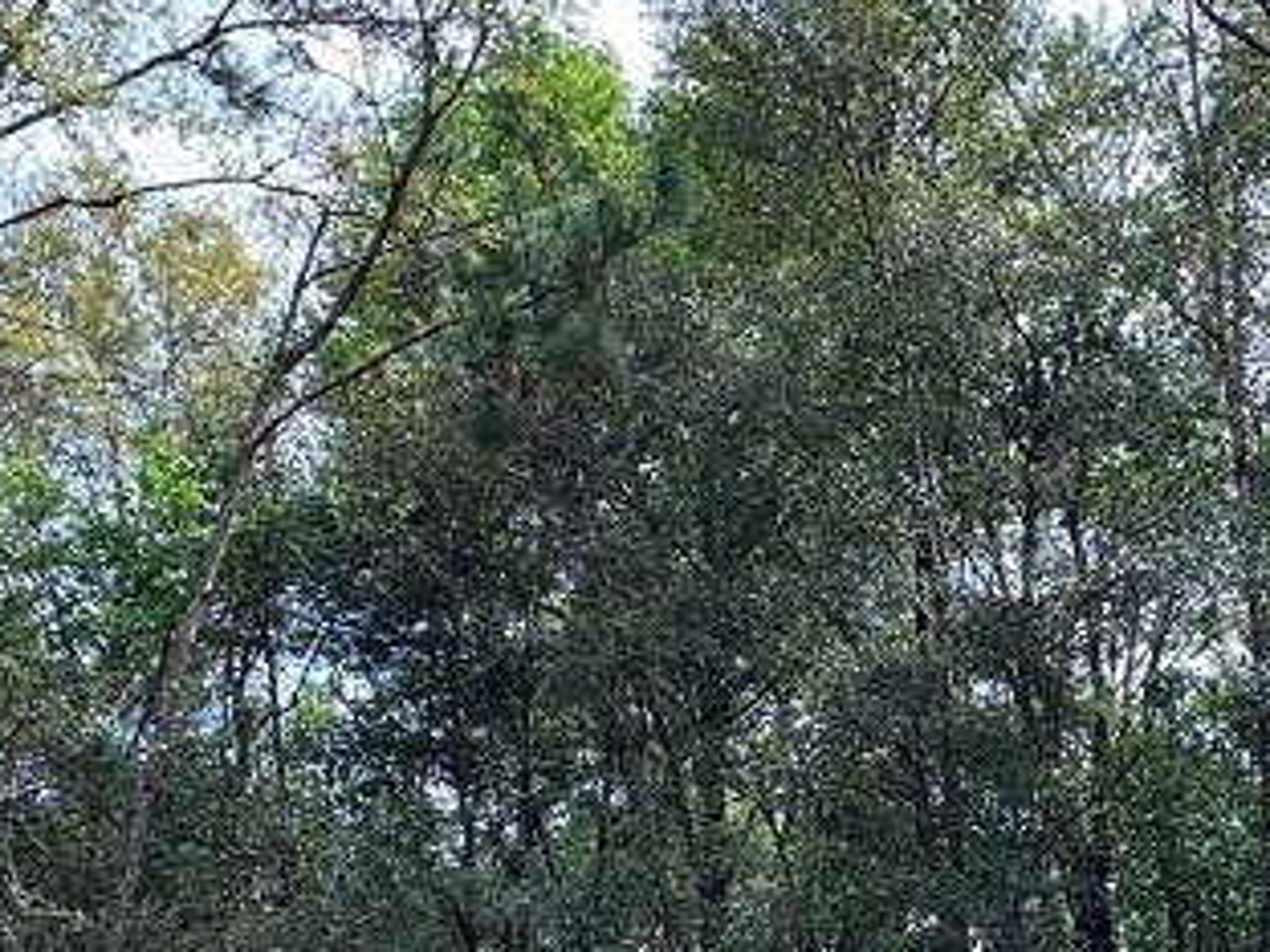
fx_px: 1688
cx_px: 997
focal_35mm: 46
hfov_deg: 39.8
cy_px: 740
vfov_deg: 30.8
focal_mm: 2.22
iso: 40
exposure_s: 1/388
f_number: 2.2
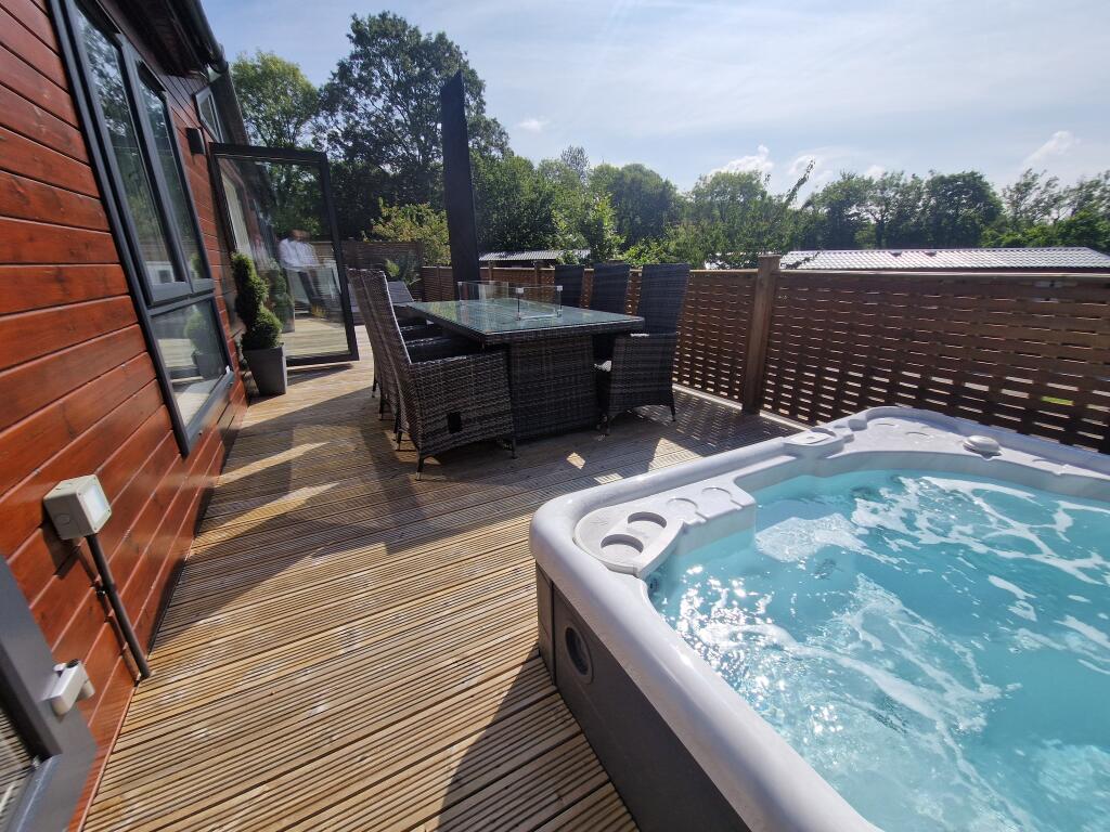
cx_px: 555
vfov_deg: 89.9
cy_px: 416
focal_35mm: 13
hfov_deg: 106.2
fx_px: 417
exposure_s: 1/4368
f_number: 2.2
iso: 50
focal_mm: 2.2
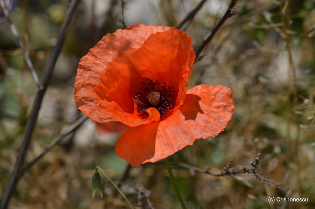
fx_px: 2620
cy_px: 104
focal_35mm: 300
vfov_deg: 4.6
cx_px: 158
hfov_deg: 6.9
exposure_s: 1/400
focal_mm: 200
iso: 100
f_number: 8
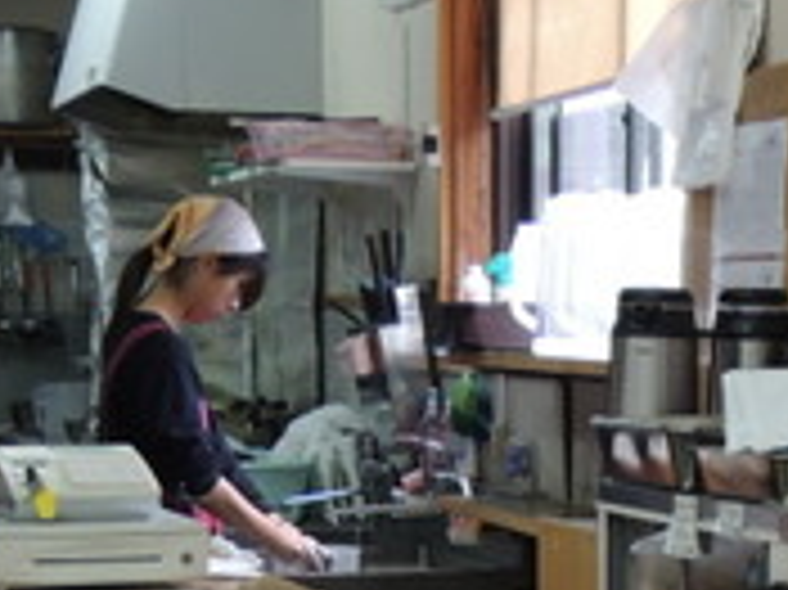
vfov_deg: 12.5
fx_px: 2502
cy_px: 1004
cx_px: 594
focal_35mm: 110
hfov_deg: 17.8
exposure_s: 1/40
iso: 100
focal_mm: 4.3
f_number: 2.8
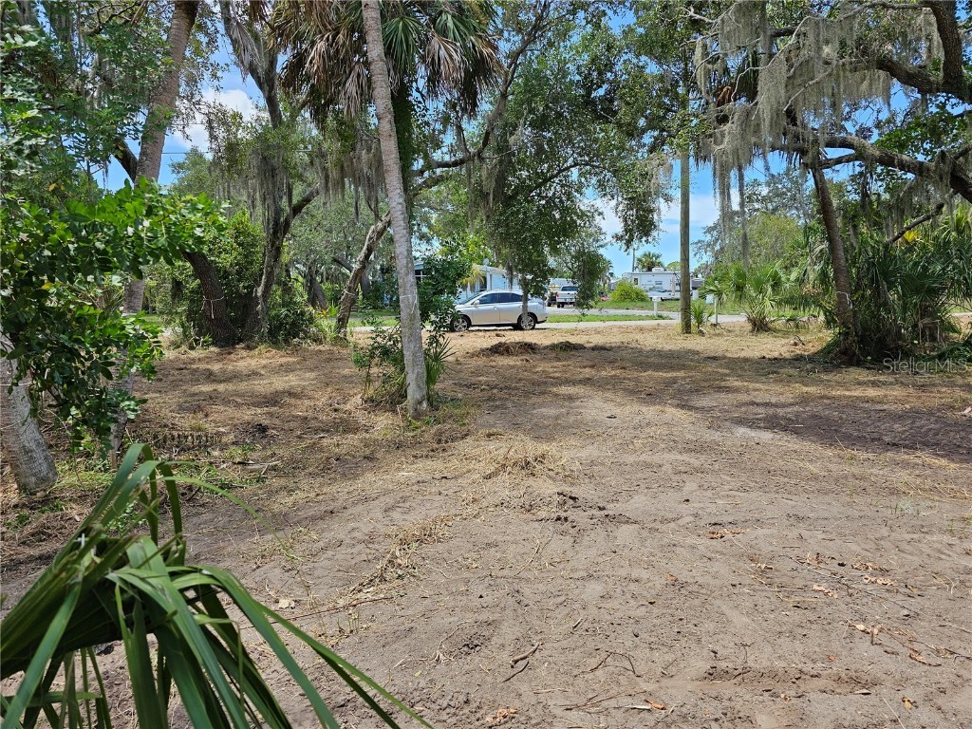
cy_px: 364
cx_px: 486
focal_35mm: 23
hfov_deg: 73.9
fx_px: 646
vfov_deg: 58.9
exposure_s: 1/242
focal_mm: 6.3
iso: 10
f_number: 1.7
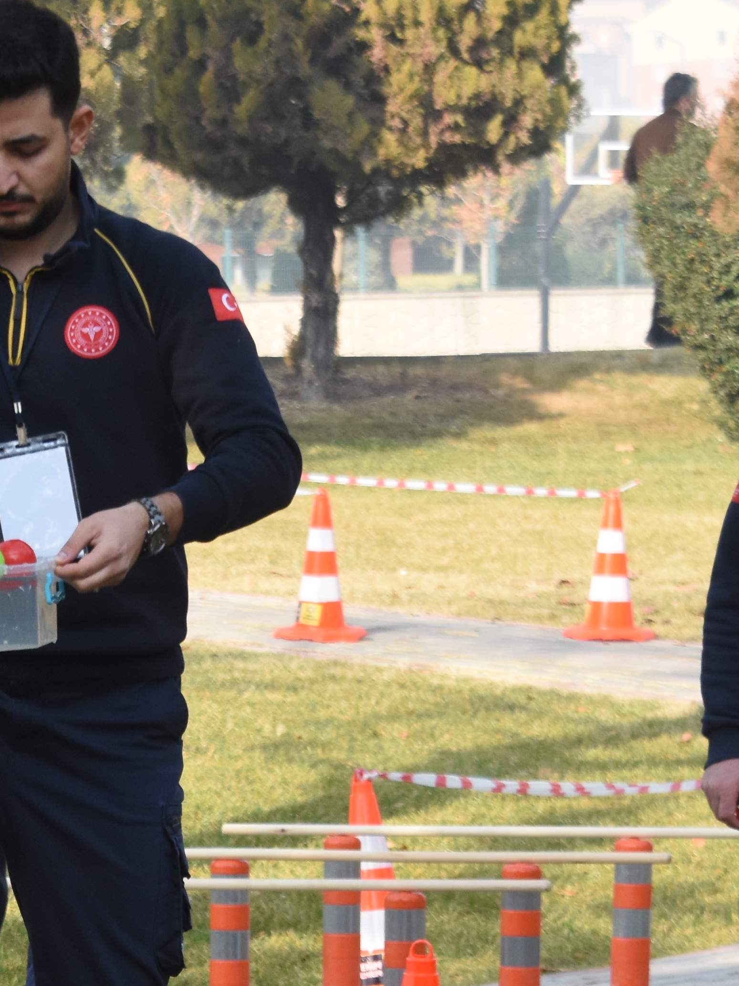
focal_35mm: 272
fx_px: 7753
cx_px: 19
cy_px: 920
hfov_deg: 5.4
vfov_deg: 7.2
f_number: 6.3
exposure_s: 1/800
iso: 800
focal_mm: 65
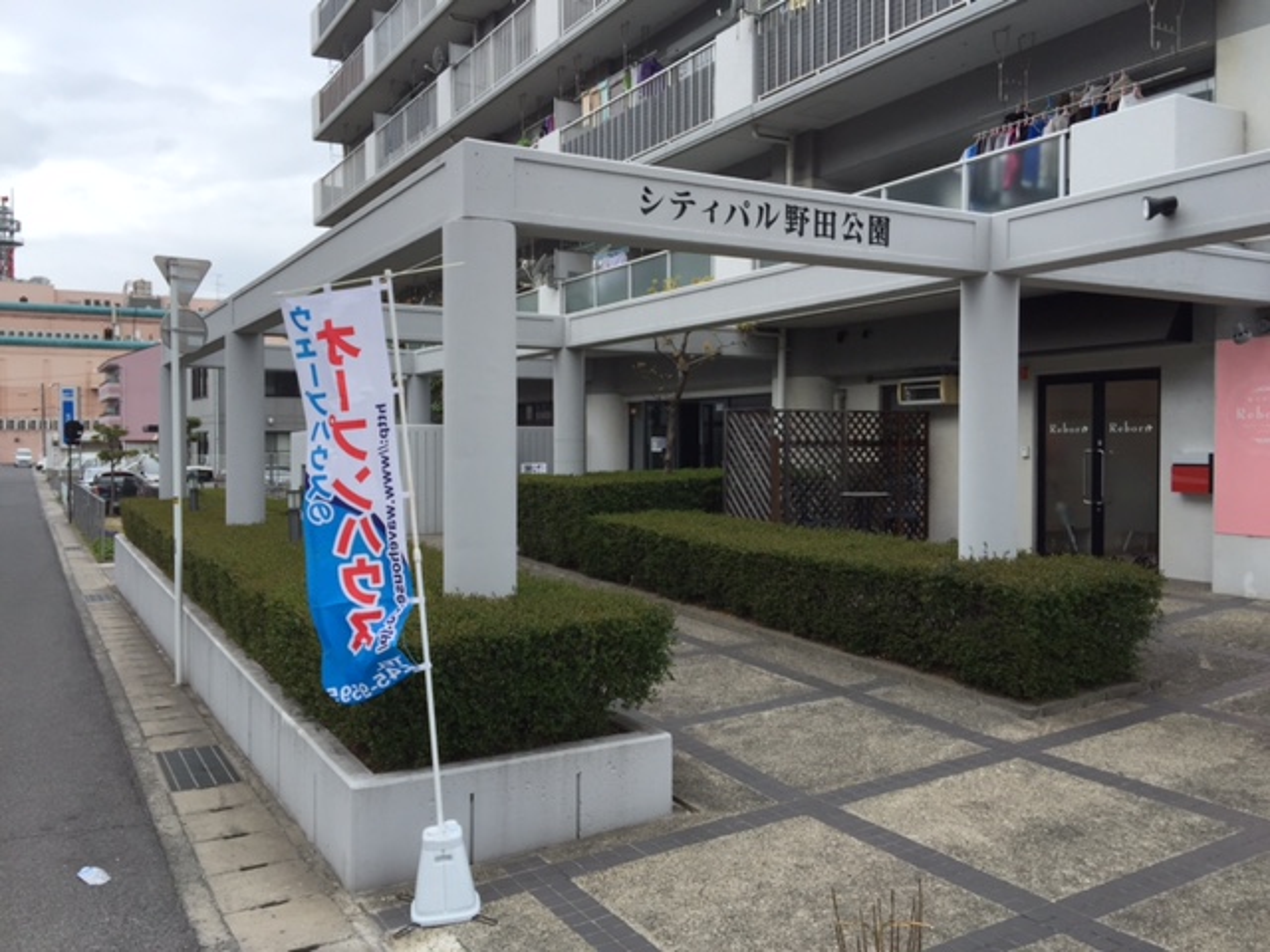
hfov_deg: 61.7
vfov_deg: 48.2
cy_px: 476
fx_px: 1064
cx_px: 635
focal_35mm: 29
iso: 32
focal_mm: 4.15
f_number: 2.2
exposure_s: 1/1364
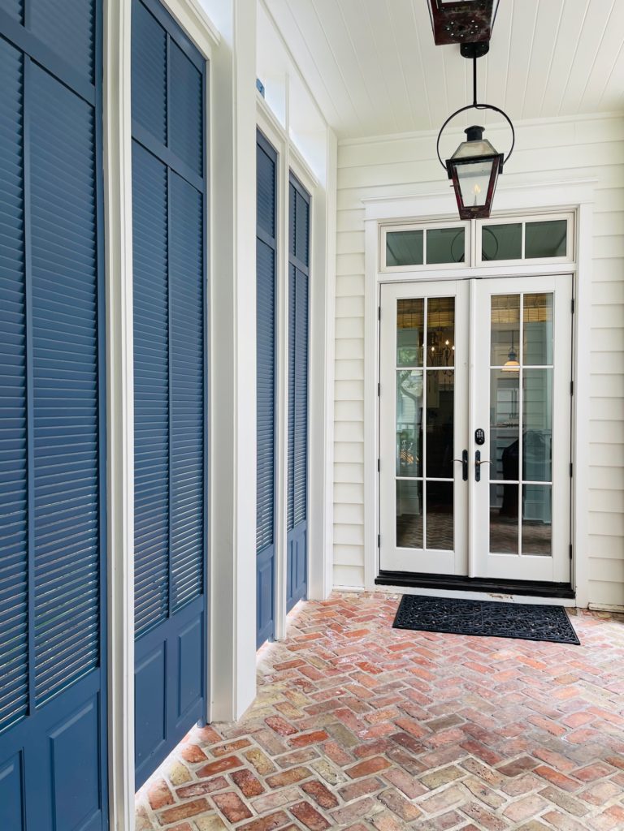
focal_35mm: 26
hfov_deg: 53.1
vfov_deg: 67.3
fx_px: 625
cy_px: 416
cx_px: 312
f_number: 1.6
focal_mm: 5.1
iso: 32
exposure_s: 1/190
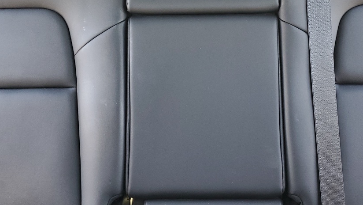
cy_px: 30
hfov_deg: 37.8
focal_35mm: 55
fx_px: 530
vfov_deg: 21.5
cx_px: 208
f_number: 1.5
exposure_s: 1/60.2
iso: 87
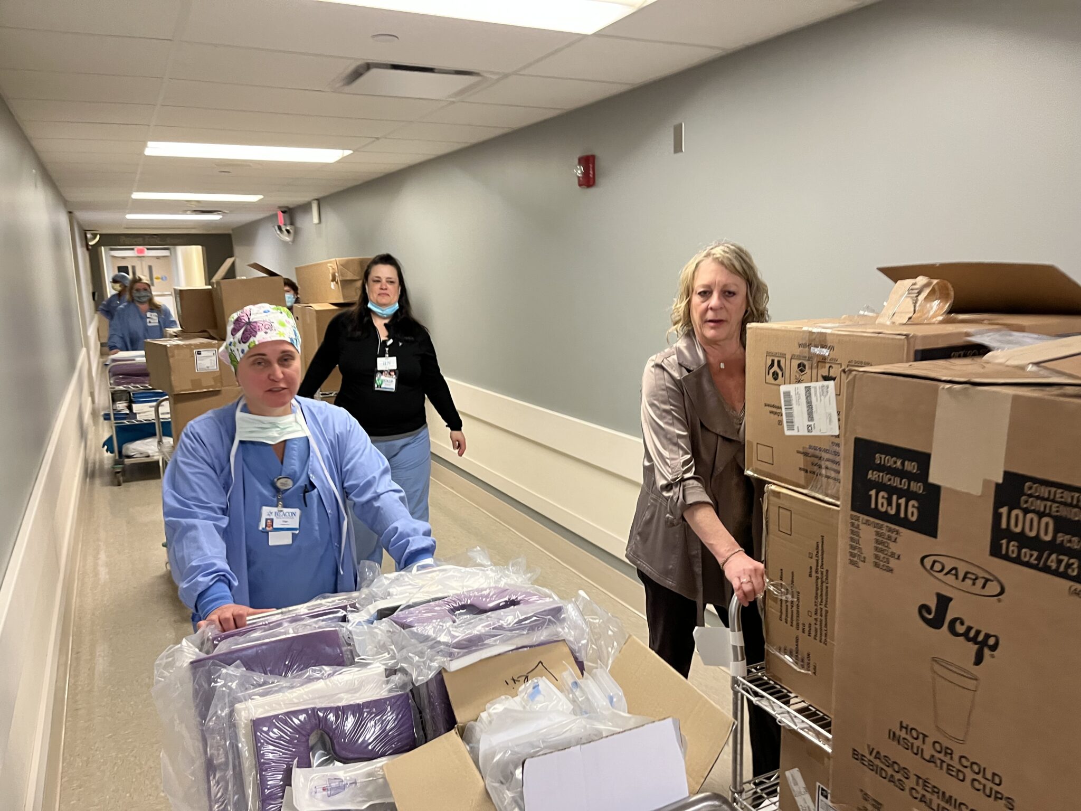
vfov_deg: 53.1
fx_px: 812
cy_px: 406
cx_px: 540
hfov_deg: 67.3
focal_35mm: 26
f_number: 1.6
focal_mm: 5.1
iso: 200
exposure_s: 1/60
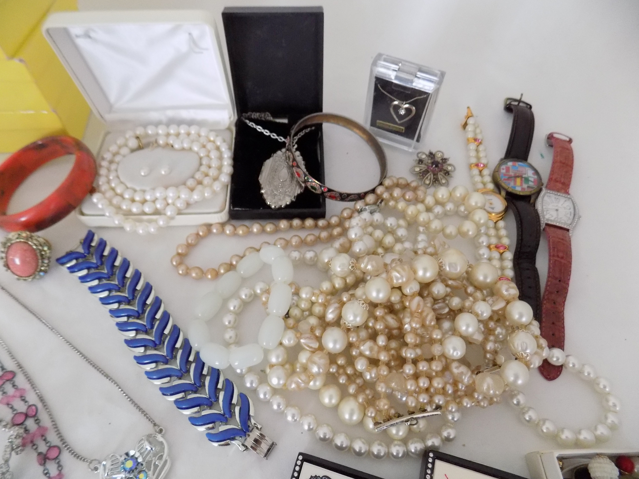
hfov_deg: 73.9
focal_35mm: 23
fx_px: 425
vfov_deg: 58.9
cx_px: 320
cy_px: 240
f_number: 3.1
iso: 400
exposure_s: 1/25
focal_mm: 4
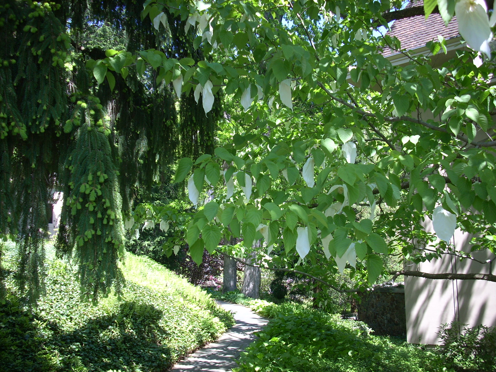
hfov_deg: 50.1
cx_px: 248
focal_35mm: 37
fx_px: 530
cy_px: 186
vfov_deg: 38.7
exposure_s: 1/136
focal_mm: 6.2
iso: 64
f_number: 2.8
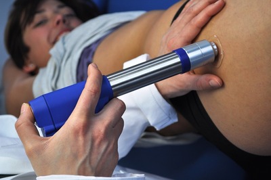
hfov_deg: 24.6
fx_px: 621
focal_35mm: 82
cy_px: 90
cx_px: 136
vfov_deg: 16.5
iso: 400
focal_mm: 55
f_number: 5.6
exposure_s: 1/125
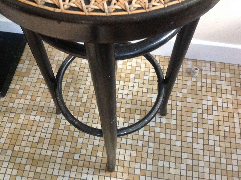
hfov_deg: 52.7
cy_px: 90
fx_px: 243
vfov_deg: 40.6
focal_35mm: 35
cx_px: 120
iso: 400
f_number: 2.4
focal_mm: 4.28
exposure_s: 1/15
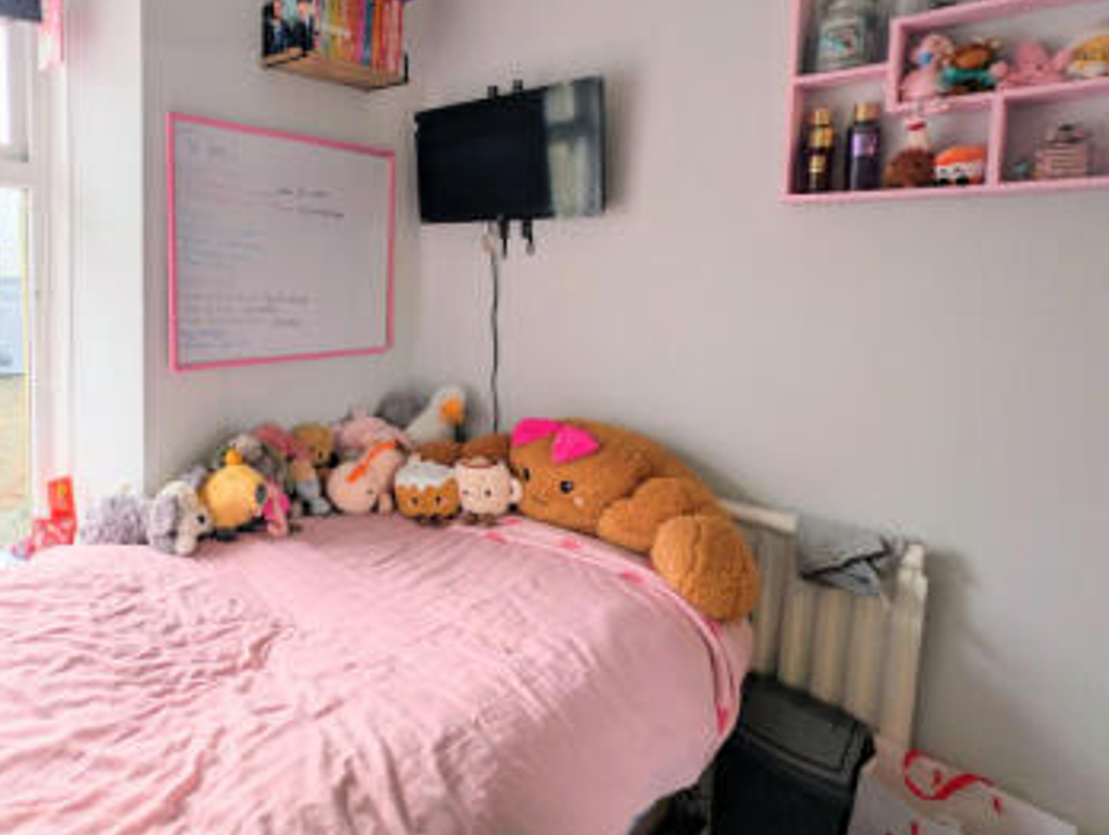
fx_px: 642
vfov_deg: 65.3
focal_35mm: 20
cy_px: 323
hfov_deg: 75.6
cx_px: 274
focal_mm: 2.23
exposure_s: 1/292
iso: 31
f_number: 1.95
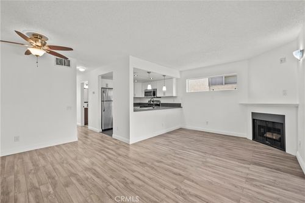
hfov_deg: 104.3
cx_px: 152
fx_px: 119
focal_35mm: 14
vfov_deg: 81.2
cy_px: 102
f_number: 9
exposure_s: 1/2.5
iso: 250
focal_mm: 14
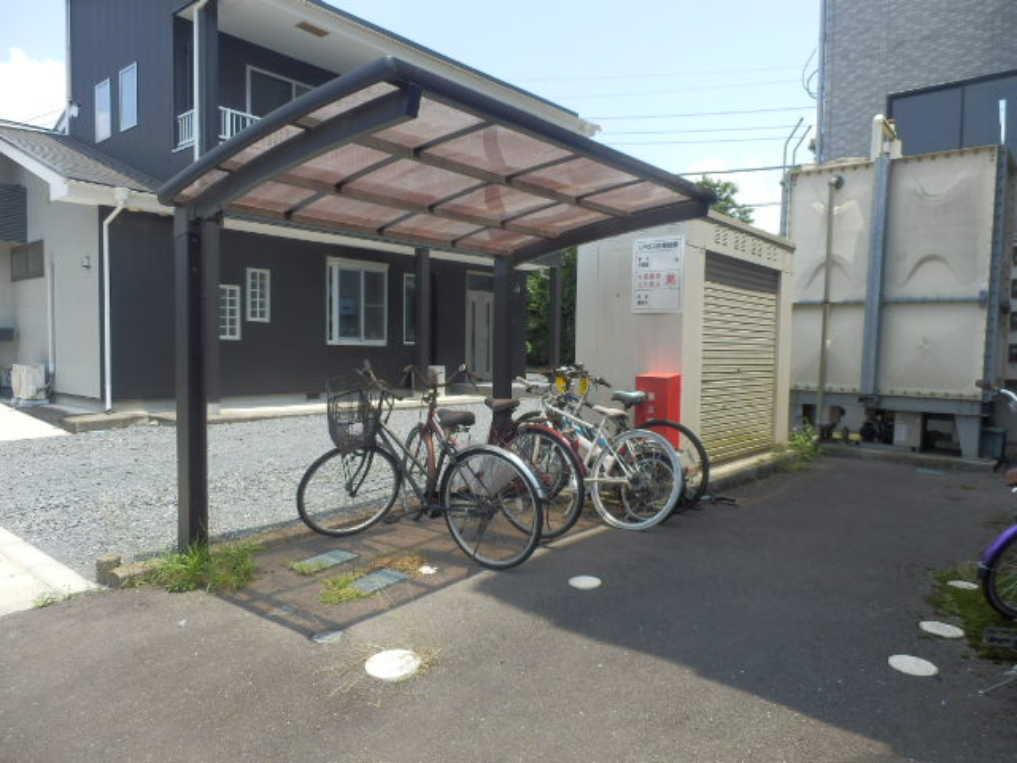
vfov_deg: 56.8
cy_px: 382
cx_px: 508
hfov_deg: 71.6
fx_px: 705
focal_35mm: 24
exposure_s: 1/640
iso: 80
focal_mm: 4.2
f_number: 3
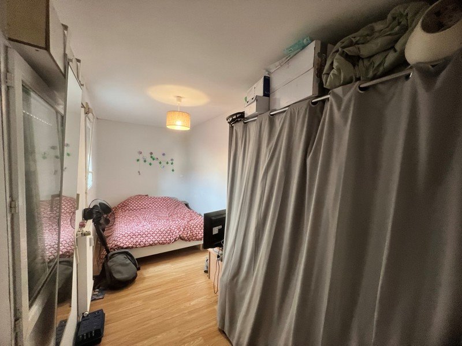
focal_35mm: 13
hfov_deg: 106.2
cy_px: 173
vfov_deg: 89.9
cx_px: 231
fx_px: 174
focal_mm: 1.57
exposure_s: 1/61
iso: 250
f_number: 1.8
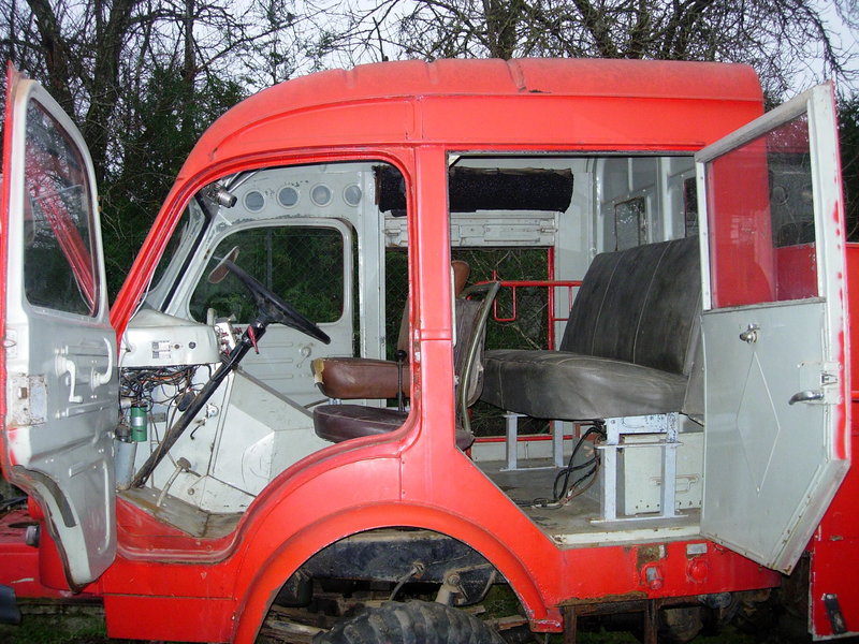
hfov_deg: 49.0
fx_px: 943
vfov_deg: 37.7
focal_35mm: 38
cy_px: 322
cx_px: 430
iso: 163
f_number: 2.8
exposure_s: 1/132
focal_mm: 7.8
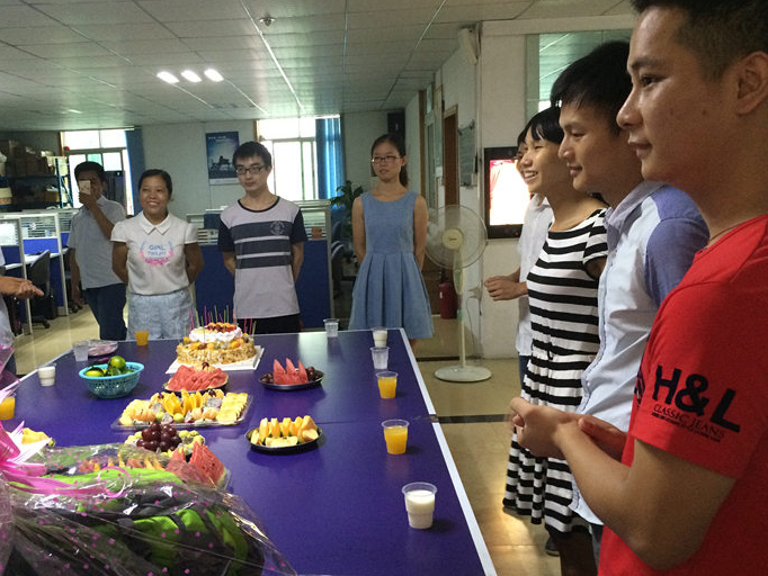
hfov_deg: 53.8
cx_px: 332
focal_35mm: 34
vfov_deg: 41.8
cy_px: 295
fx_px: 755
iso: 320
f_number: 2.2
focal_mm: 4.15
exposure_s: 1/24
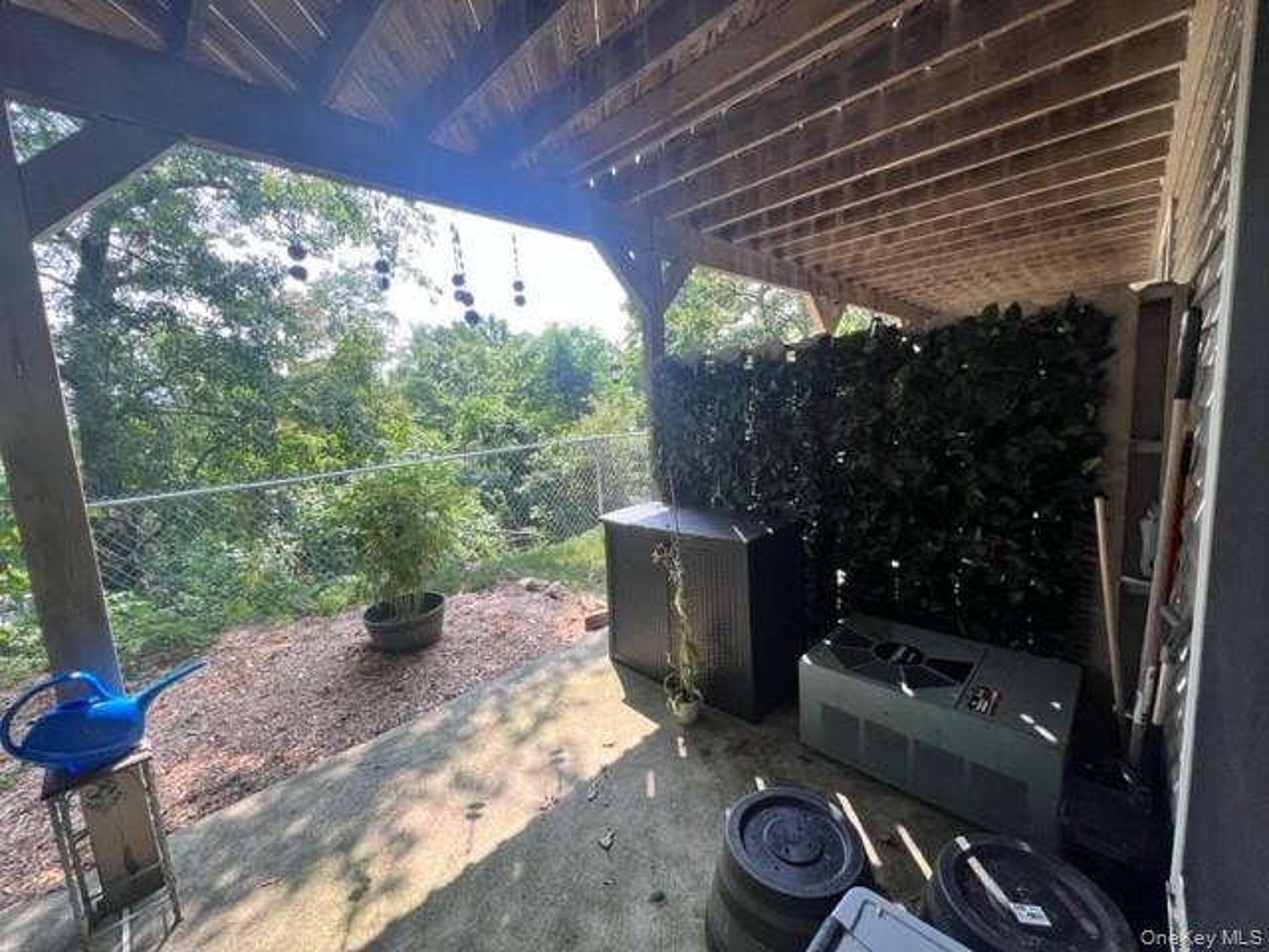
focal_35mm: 13
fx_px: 477
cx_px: 634
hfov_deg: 106.2
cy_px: 476
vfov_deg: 89.9
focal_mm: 1.57
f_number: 1.8
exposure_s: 1/246
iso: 32
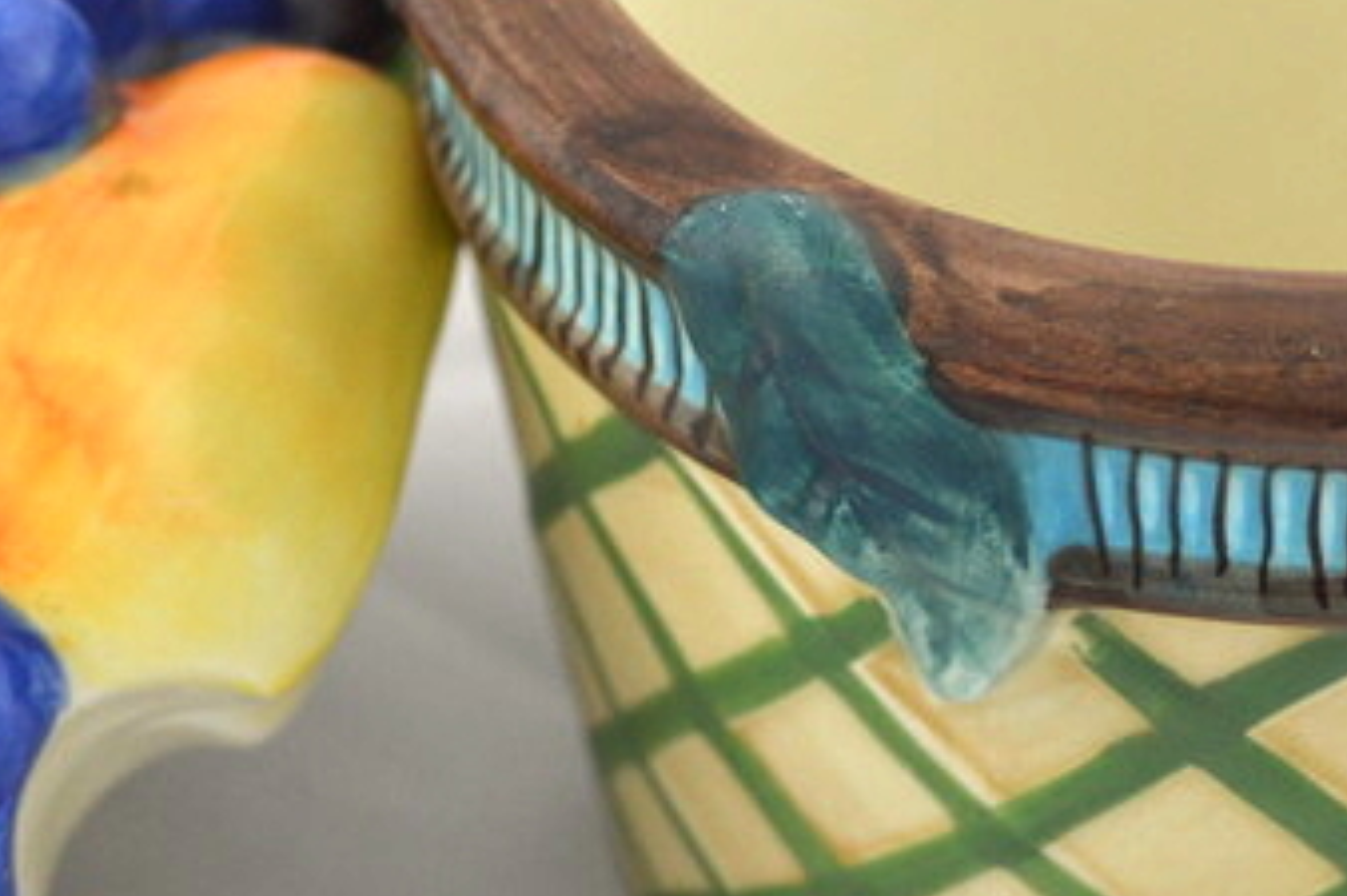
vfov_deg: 10.3
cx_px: 566
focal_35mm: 133
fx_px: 4974
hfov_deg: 15.4
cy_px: 213
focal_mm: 30
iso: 400
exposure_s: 1/100
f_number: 4.8
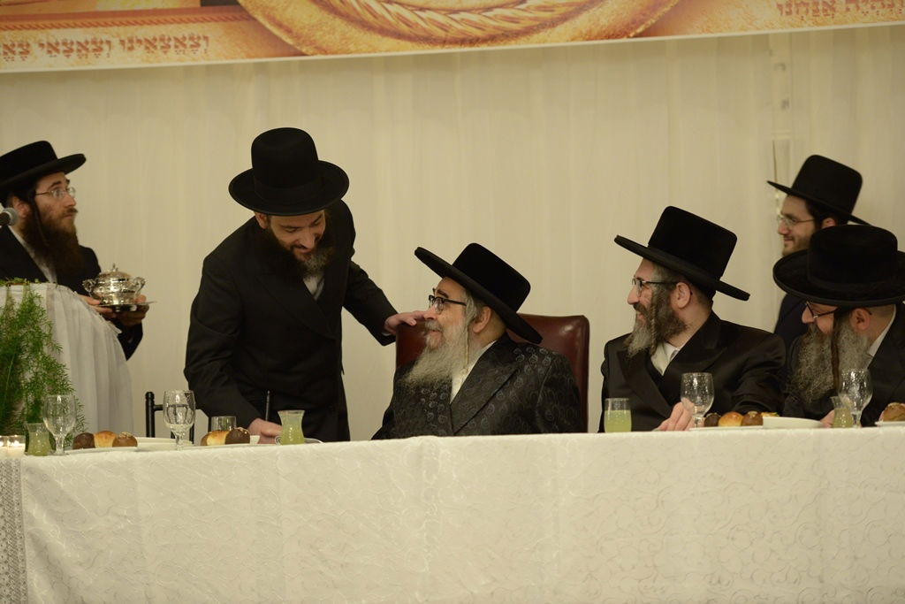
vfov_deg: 10.6
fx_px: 3268
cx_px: 452
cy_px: 302
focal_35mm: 130
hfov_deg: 15.8
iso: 1600
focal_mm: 130
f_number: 2.8
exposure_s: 1/125
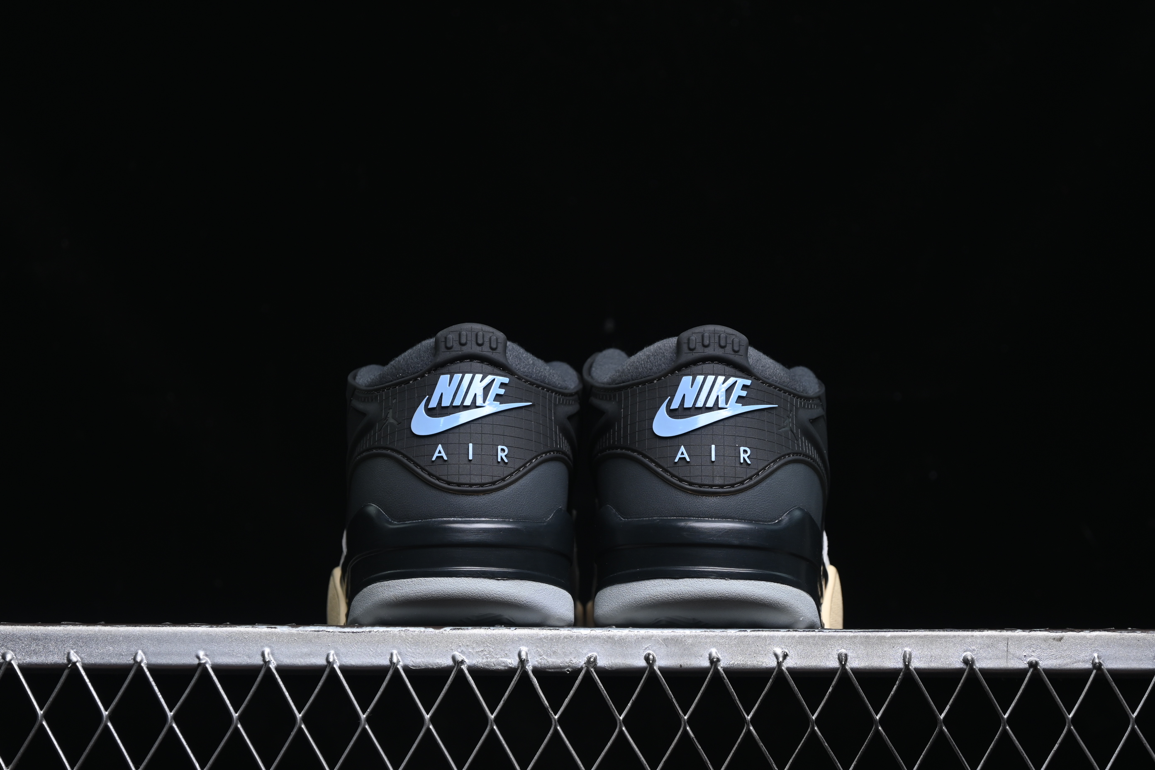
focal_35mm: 75
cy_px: 385
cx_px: 578
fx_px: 2406
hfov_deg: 27.0
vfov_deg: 18.2
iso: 160
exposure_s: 1/60
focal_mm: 50
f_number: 6.3
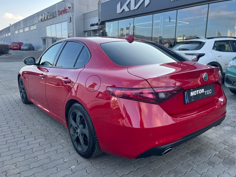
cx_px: 121
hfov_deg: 63.4
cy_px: 87
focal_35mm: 28
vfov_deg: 49.7
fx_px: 191
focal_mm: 5.1
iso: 50
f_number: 1.6
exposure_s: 1/527
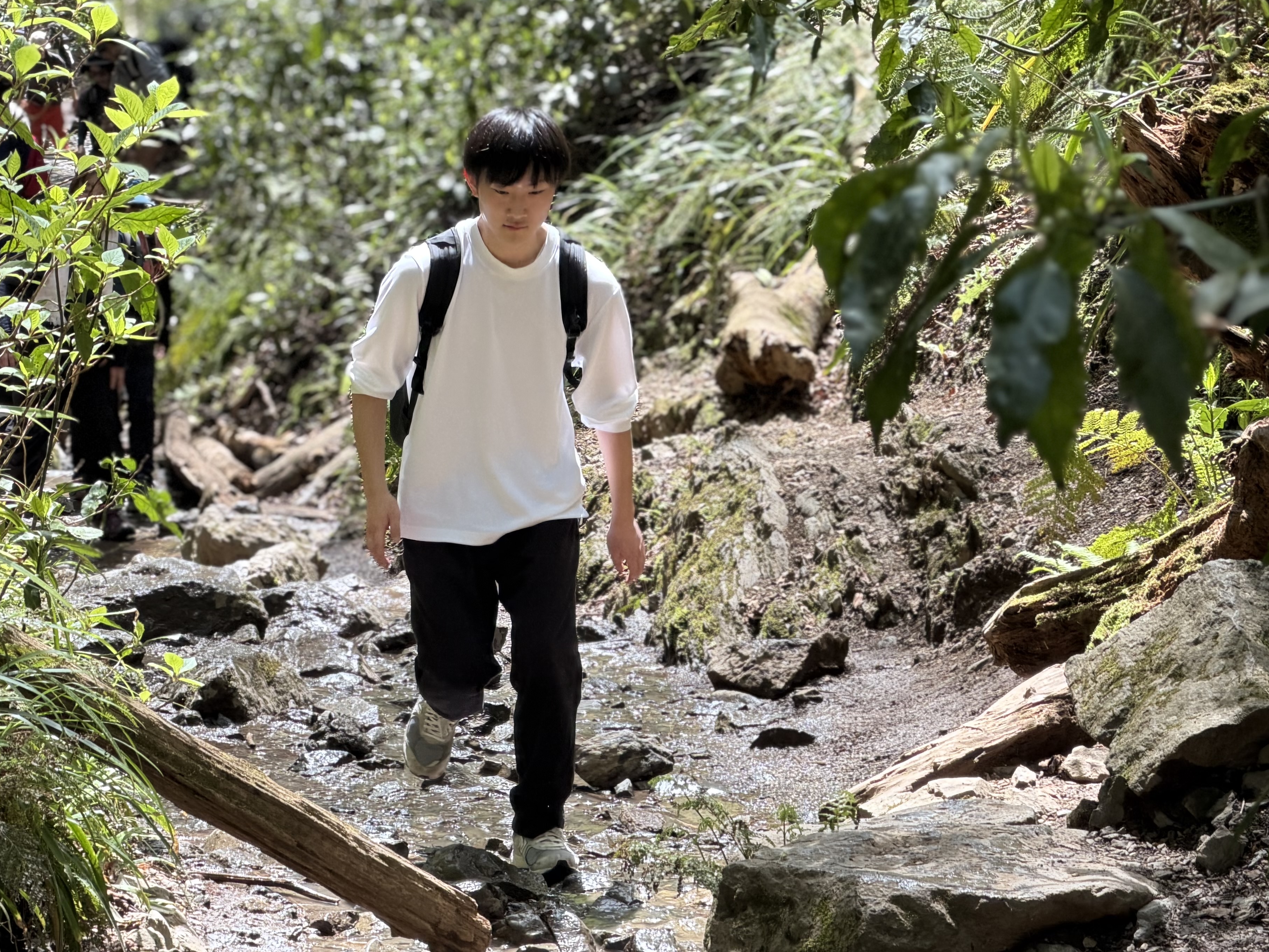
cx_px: 406
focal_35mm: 158
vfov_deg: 9.4
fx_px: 5792
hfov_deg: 12.5
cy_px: 395
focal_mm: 16.89
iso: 50
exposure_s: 1/138
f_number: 2.8
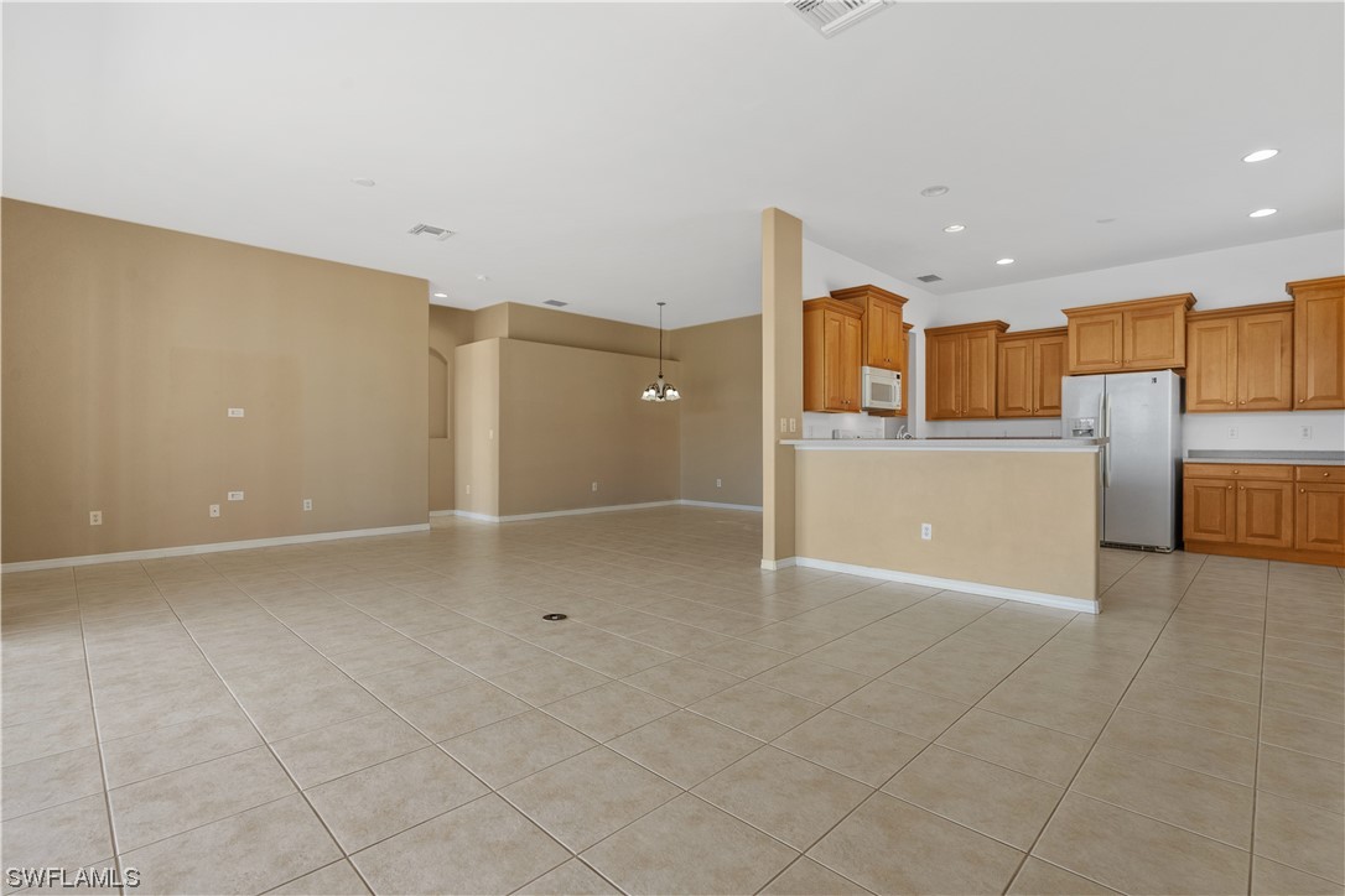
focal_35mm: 16
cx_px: 672
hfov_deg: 96.7
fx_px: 598
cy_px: 448
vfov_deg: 73.7
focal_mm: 16
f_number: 8
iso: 400
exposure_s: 1/50
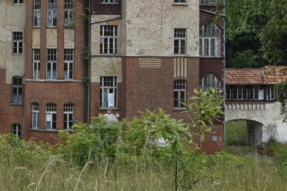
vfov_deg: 15.9
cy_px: 23
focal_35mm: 85
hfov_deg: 23.0
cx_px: 2
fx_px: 677
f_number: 6.3
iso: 200
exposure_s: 1/160
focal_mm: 24
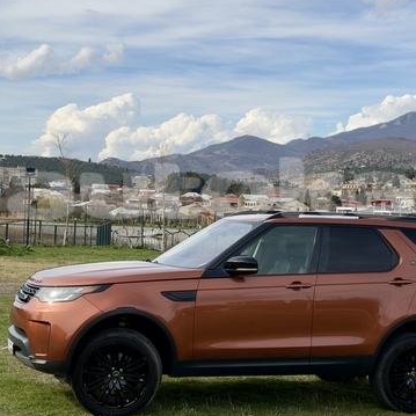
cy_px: 194
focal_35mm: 71
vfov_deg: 24.3
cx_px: 258
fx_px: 965
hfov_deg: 24.3
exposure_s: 1/7143
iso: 80
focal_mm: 6.76
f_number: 1.78
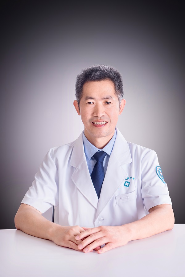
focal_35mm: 66
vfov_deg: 30.5
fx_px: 508
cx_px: 92
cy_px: 138
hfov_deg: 20.6
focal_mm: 66
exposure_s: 1/125
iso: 200
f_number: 5.6
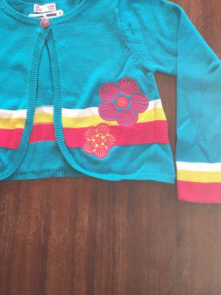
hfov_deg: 26.6
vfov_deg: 34.7
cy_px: 72
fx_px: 459
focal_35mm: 54
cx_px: 46
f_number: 2.2
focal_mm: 4.15
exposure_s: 1/33
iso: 100
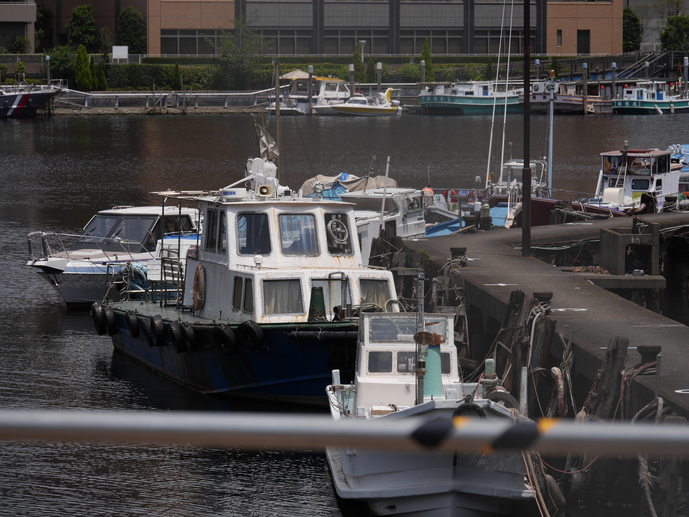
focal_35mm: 200
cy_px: 258
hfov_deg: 9.9
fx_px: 3981
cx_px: 344
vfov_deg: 7.4
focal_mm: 100
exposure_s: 1/2000
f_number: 5.6
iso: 200
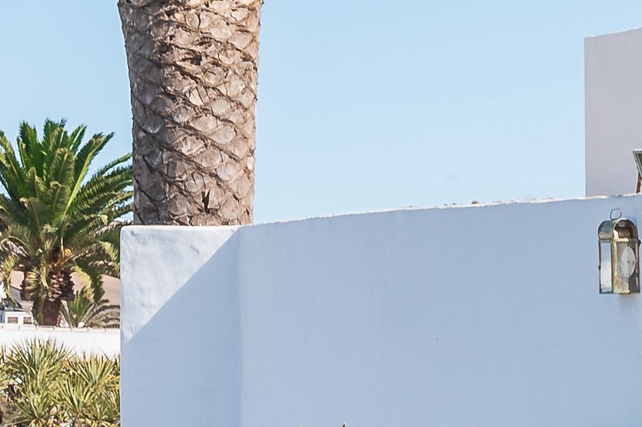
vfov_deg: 5.9
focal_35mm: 229
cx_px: 325
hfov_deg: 9.0
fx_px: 4082
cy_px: -421
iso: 100
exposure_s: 1/160
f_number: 8
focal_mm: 35
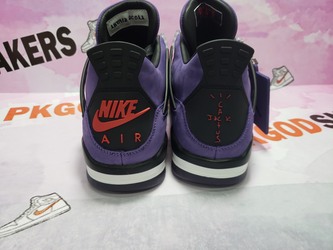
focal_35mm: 26
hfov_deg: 67.3
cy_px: 125
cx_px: 166
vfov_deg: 53.1
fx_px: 250
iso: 80
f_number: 1.5
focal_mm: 4.3
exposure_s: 1/100
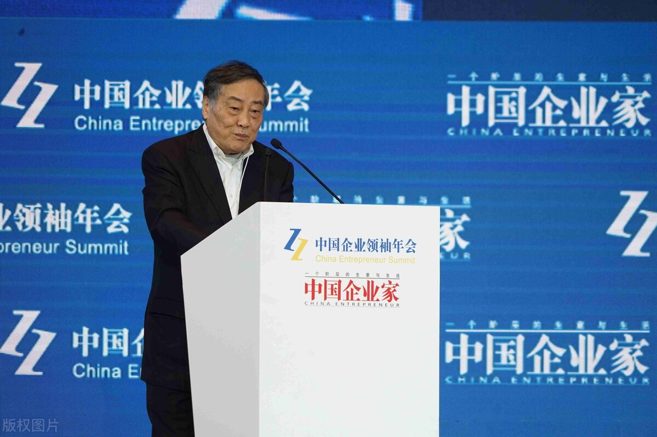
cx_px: 328
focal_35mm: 240
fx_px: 4378
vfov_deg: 5.7
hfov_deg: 8.6
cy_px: 218
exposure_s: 1/125
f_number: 6.3
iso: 1250
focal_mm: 240
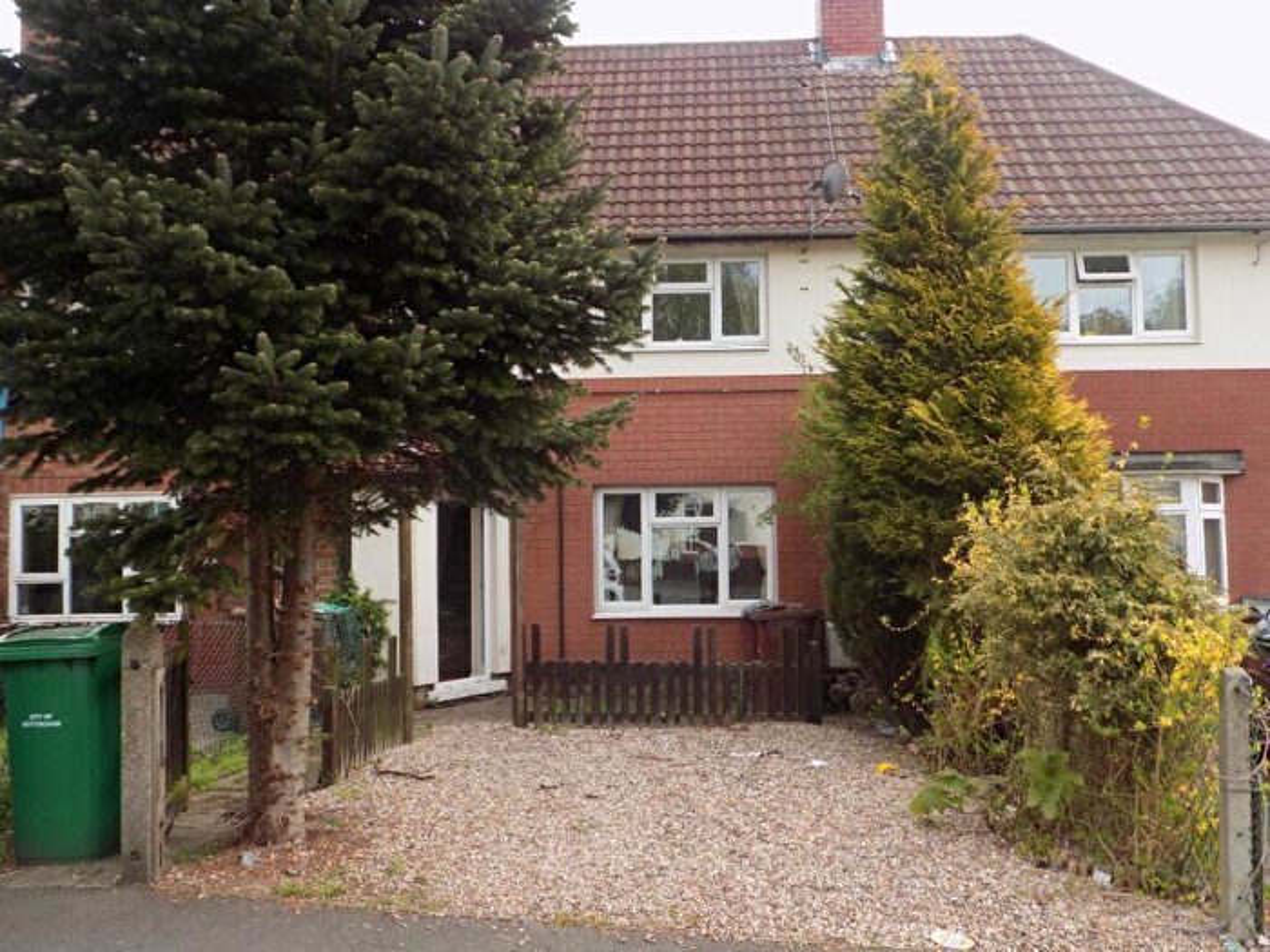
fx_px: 1101
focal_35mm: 30
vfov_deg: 46.8
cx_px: 635
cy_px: 476
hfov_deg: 60.0
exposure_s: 1/200
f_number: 3.3
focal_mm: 5.3
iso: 80
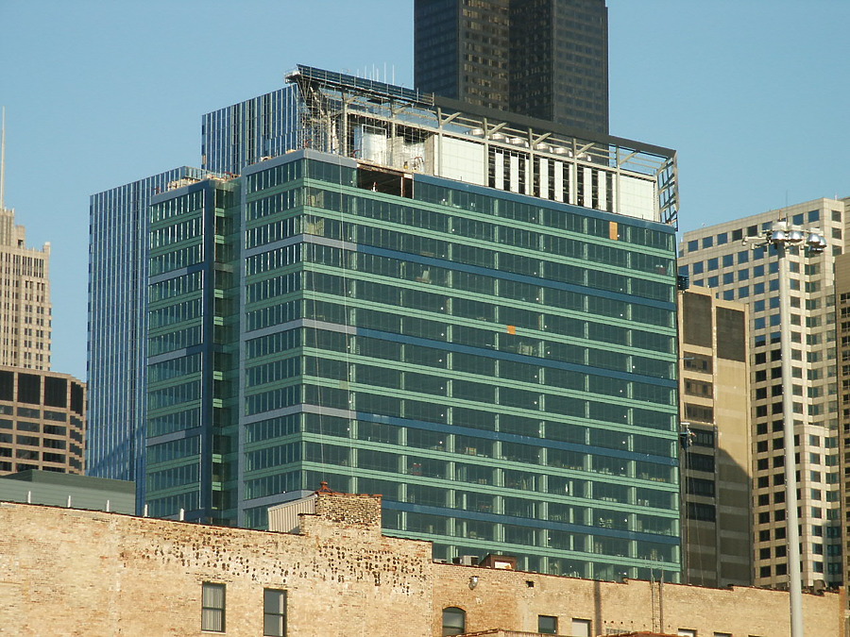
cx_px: 425
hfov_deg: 14.2
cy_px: 318
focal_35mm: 139
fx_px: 3413
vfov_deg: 10.7
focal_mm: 28.23
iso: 64
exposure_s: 1/125
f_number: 8
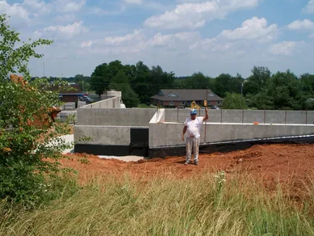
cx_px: 153
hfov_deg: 50.1
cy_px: 116
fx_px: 336
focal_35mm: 37
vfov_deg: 38.7
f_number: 5
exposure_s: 1/500
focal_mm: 7.54
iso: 64
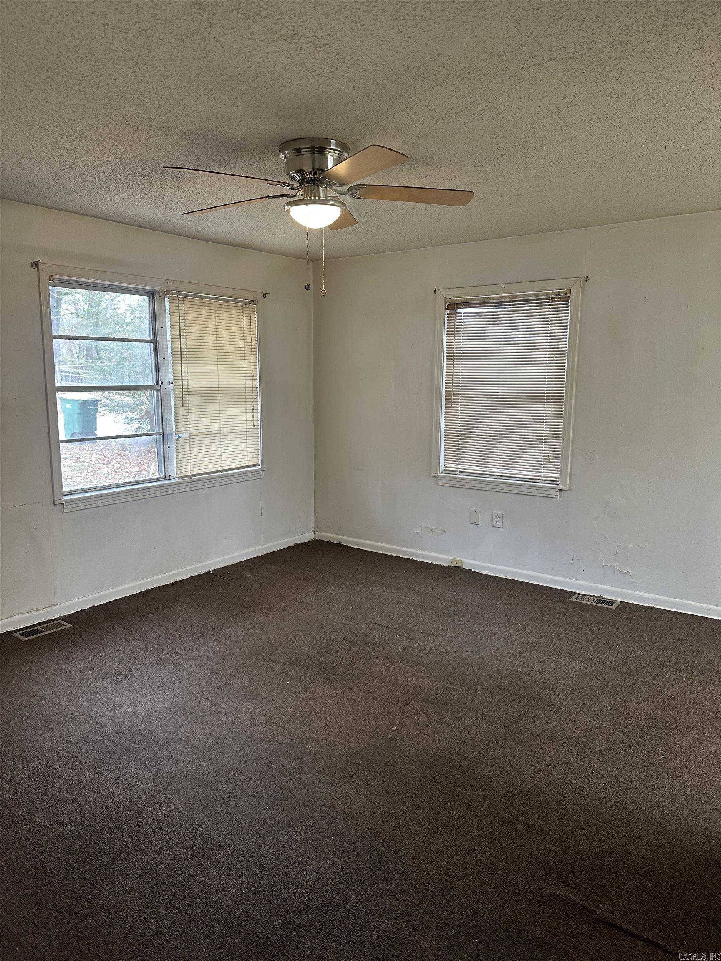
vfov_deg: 71.6
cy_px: 480
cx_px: 360
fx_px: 667
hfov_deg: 56.8
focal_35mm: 24
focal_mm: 6.86
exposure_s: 1/60
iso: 160
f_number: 1.78
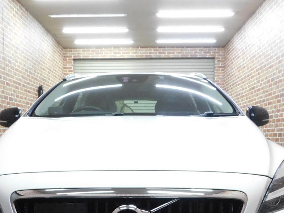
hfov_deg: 38.9
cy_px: 192
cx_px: 126
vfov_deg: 28.5
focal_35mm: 49
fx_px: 402
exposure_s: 1/30
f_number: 3
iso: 280
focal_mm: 4
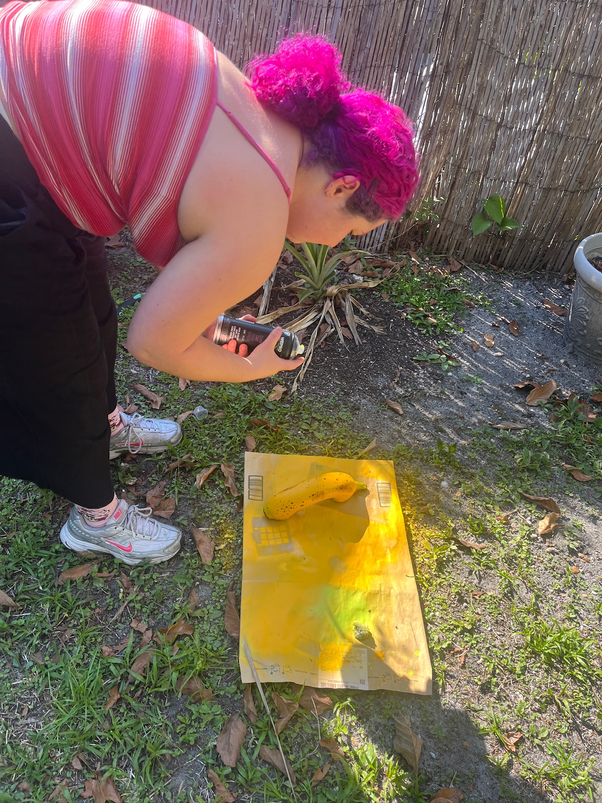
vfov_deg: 67.3
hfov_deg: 53.1
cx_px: 301
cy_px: 402
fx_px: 603
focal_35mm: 26
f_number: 1.6
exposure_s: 1/424
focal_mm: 5.1
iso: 50
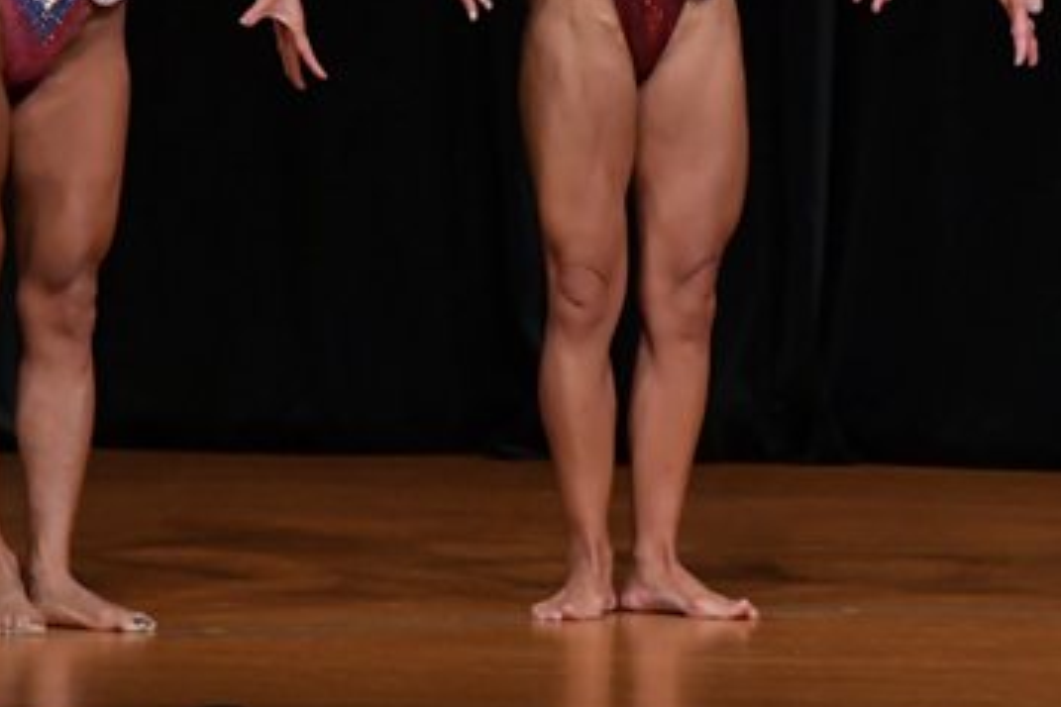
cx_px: 477
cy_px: 39
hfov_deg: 3.3
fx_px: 18212
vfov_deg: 2.2
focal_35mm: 618
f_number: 5.6
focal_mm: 190
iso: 4000
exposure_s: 1/400
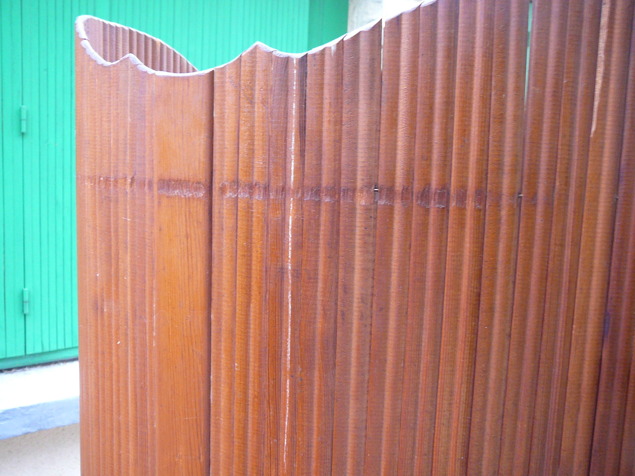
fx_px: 642
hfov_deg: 52.6
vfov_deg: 40.7
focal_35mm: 35
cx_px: 318
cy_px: 238
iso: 200
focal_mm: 5.2
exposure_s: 1/25
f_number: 2.8
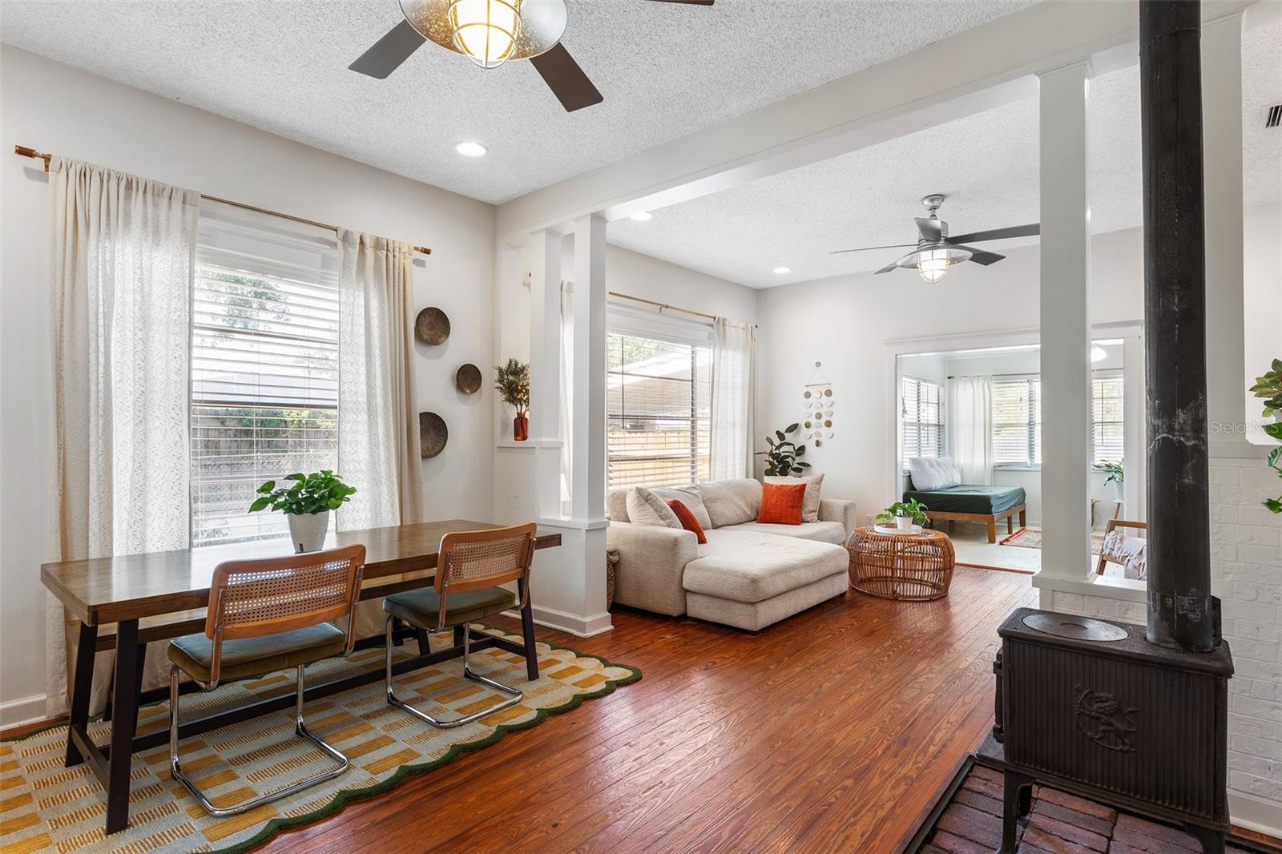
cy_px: 427
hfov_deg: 90.0
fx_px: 641
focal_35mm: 18
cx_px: 641
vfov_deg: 67.4
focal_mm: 12
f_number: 8
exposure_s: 1/3
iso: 160
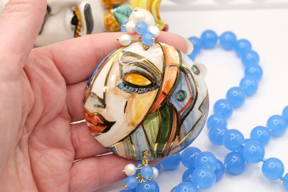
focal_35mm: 79
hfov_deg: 25.7
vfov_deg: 17.3
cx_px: 144
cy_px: 96
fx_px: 632
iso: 1250
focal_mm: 52.4
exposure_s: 1/50
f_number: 8
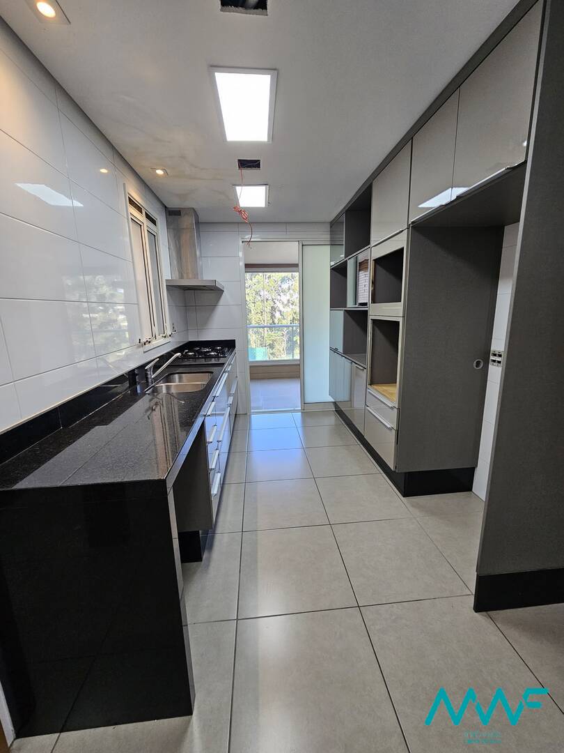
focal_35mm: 13
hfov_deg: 89.9
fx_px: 282
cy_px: 376
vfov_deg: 106.2
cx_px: 282
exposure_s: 1/77.4
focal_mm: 2.2
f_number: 2.2
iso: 100
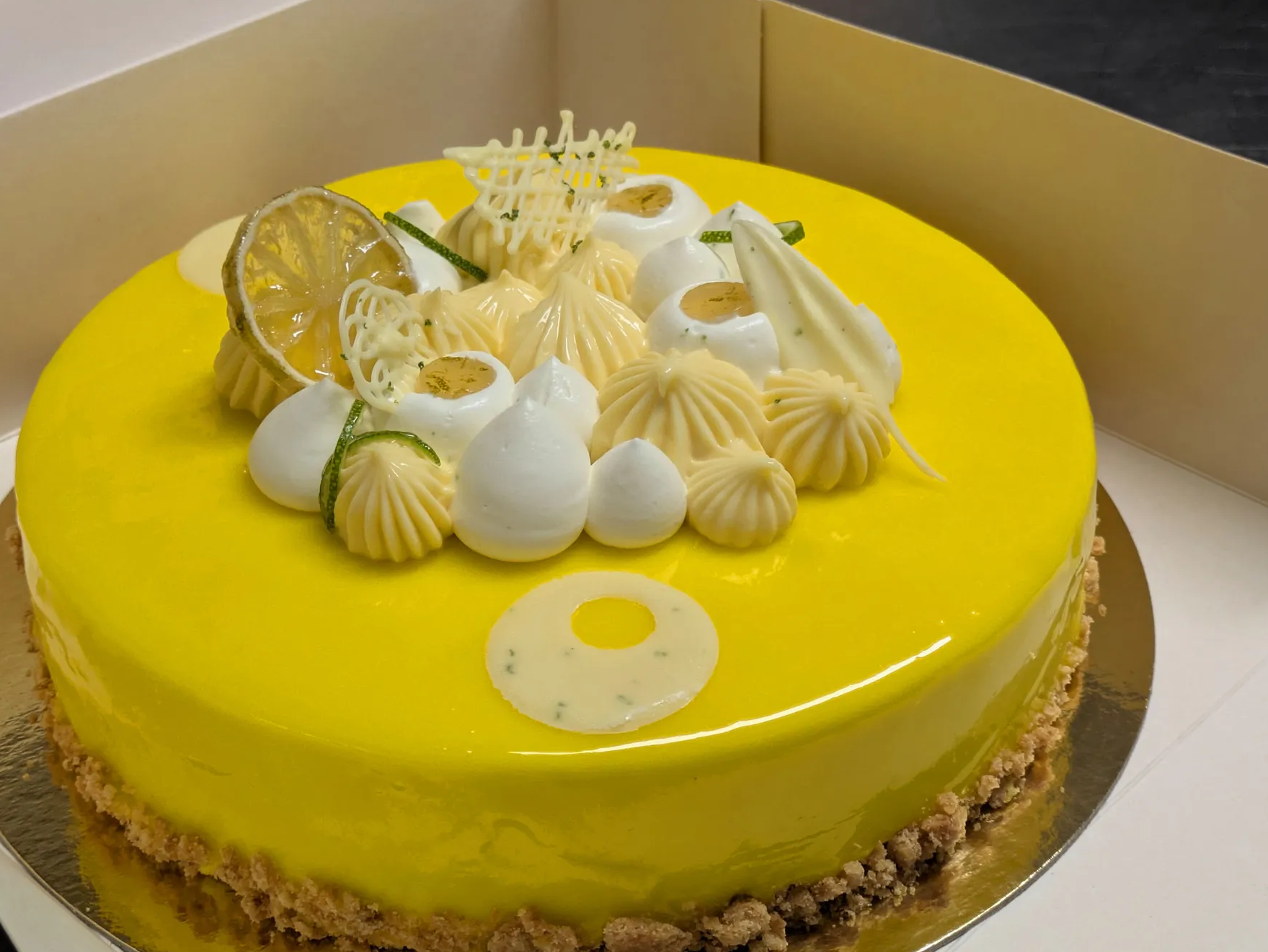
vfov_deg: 25.2
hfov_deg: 33.2
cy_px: 499
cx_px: 609
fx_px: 2126
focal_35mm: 58
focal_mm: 5.43
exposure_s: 1/50
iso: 109
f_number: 1.89
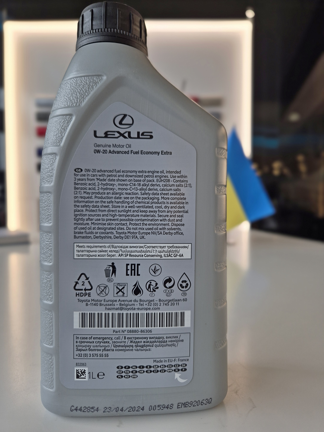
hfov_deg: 58.9
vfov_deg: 73.9
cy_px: 216
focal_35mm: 23
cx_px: 162
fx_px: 287
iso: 100
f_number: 1.8
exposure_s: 1/120
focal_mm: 5.4
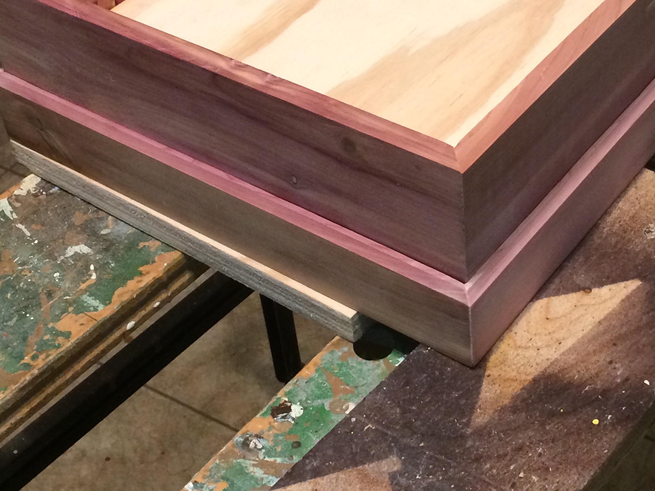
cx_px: 431
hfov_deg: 28.8
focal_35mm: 67
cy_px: 130
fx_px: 1268
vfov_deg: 21.8
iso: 160
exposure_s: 1/30
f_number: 2.2
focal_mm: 4.15
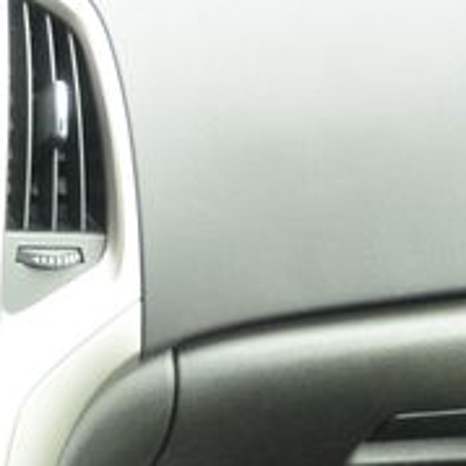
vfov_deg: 13.0
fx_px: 1995
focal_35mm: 131
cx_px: -260
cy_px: 548
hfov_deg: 12.6
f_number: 3.5
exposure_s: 1/125
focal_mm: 10
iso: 320
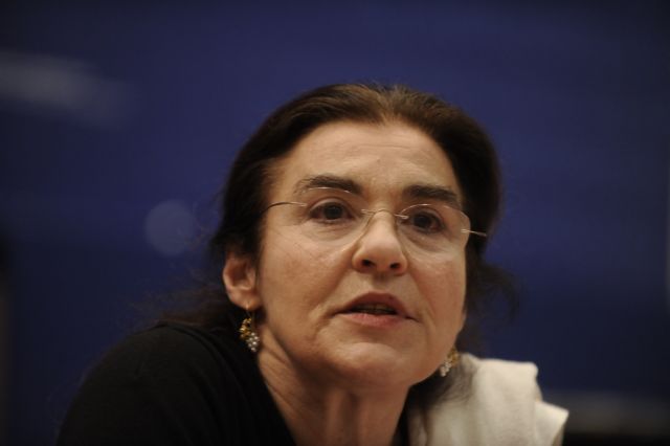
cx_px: 335
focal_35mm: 200
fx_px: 3720
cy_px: 223
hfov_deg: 10.3
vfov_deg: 6.9
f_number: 2.8
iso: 2500
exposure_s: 1/100
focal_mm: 200
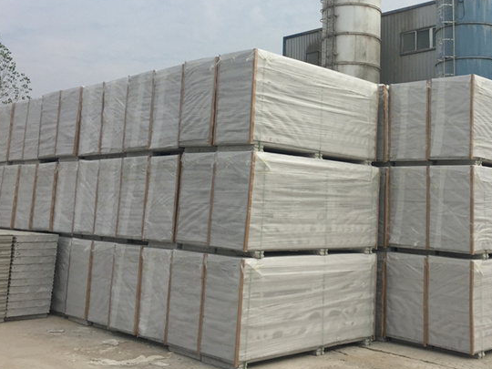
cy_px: 121
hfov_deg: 43.4
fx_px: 611
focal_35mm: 43
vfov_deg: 33.3
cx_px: 316
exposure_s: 1/3049
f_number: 2.2
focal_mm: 4.15
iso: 32
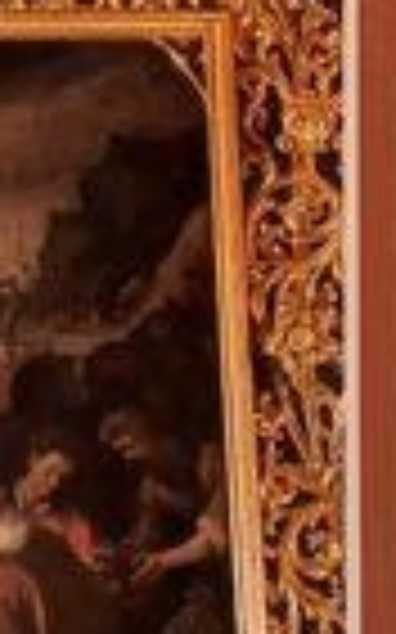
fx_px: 2921
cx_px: -578
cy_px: 661
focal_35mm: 169
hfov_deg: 7.2
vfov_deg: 12.2
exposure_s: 1/50
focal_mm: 4.65
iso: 50
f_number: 1.8
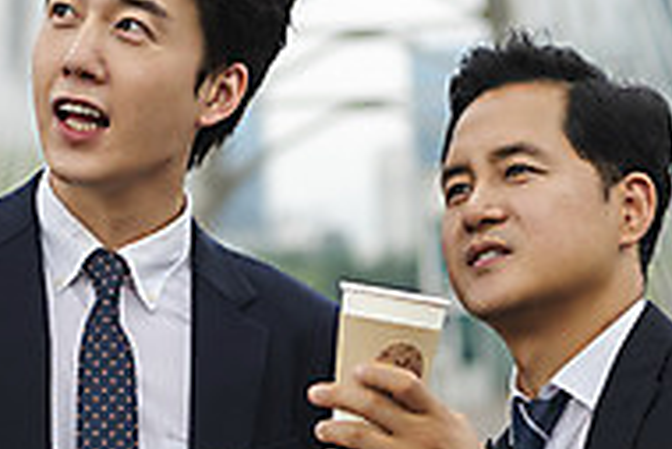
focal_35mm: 221
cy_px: 329
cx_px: 292
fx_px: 4128
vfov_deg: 6.2
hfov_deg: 9.3
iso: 400
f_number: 2.8
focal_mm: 70
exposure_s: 1/1600
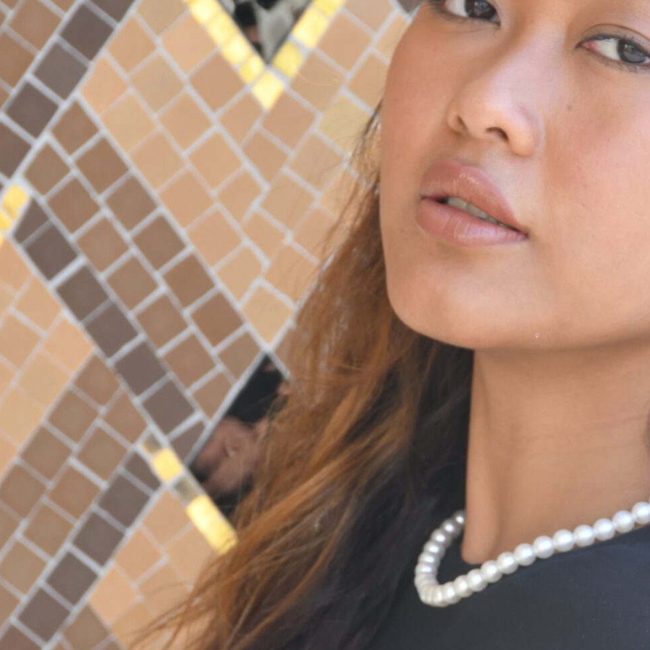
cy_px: 530
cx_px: 557
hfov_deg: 5.8
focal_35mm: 302
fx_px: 6416
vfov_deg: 5.8
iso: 360
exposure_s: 1/125
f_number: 8
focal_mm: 90
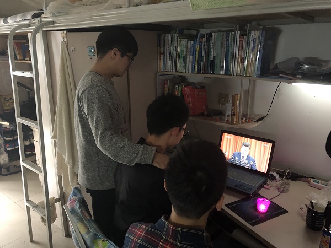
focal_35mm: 29
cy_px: 124
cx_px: 166
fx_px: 277
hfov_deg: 61.7
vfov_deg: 48.2
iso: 100
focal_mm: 3.99
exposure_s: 1/11
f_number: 1.8
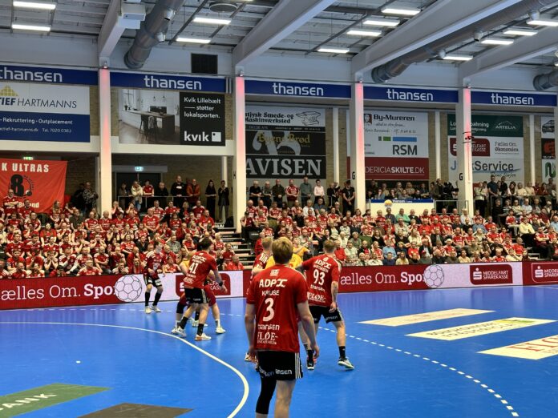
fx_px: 774
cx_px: 279
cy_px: 209
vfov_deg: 30.3
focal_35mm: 48
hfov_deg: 39.7
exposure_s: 1/81
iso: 80
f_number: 1.78
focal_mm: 6.86
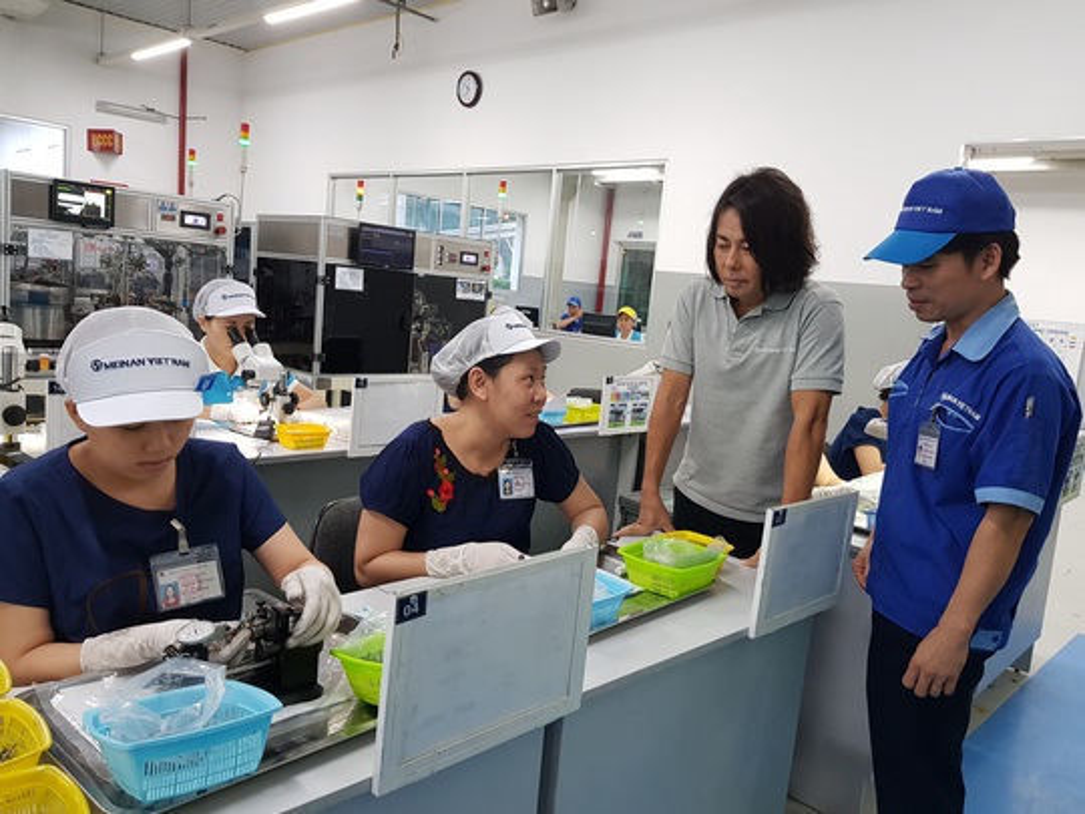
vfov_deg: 53.1
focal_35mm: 26
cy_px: 407
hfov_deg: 67.3
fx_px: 815
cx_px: 542
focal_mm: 4.3
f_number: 1.7
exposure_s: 1/50
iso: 160
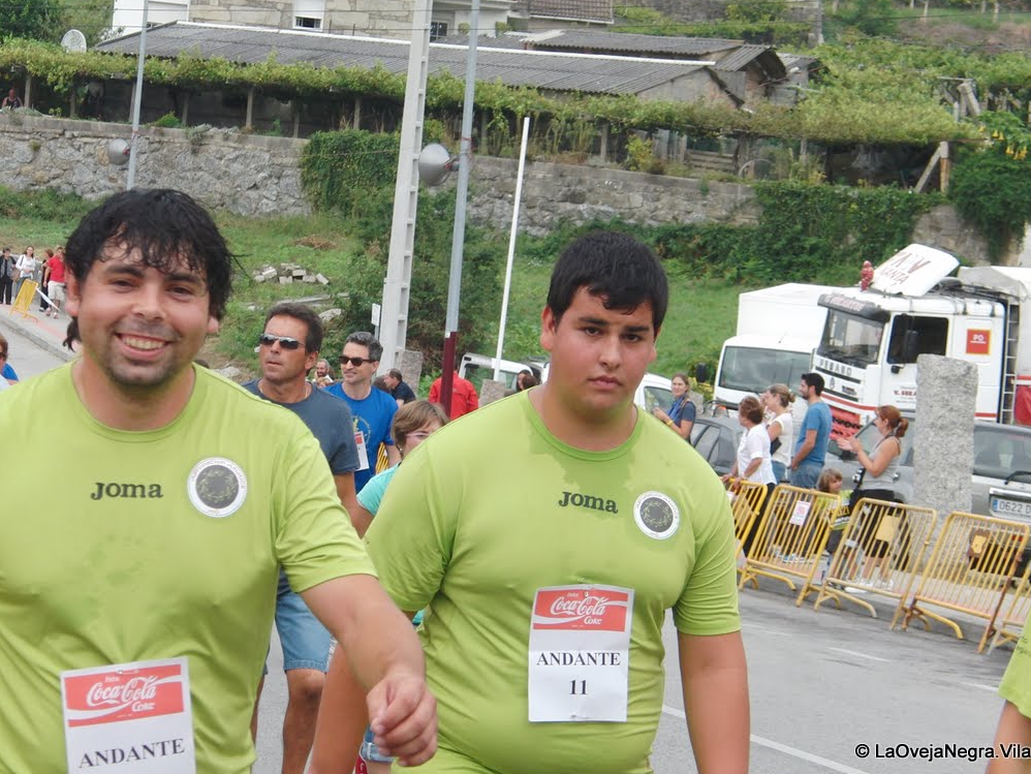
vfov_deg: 12.4
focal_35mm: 120
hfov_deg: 16.4
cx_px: 528
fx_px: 3575
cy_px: 385
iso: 100
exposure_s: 1/400
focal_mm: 20.8
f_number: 4.1
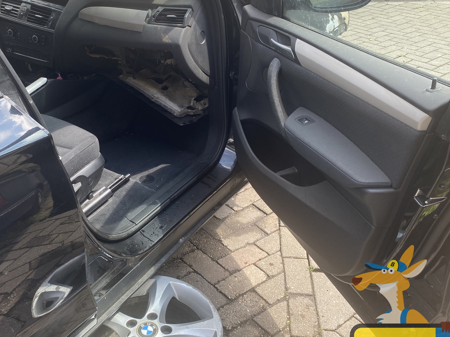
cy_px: 152
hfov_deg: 48.4
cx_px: 161
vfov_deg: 37.7
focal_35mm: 38
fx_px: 494
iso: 32
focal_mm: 4.25
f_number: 1.8
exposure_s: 1/344
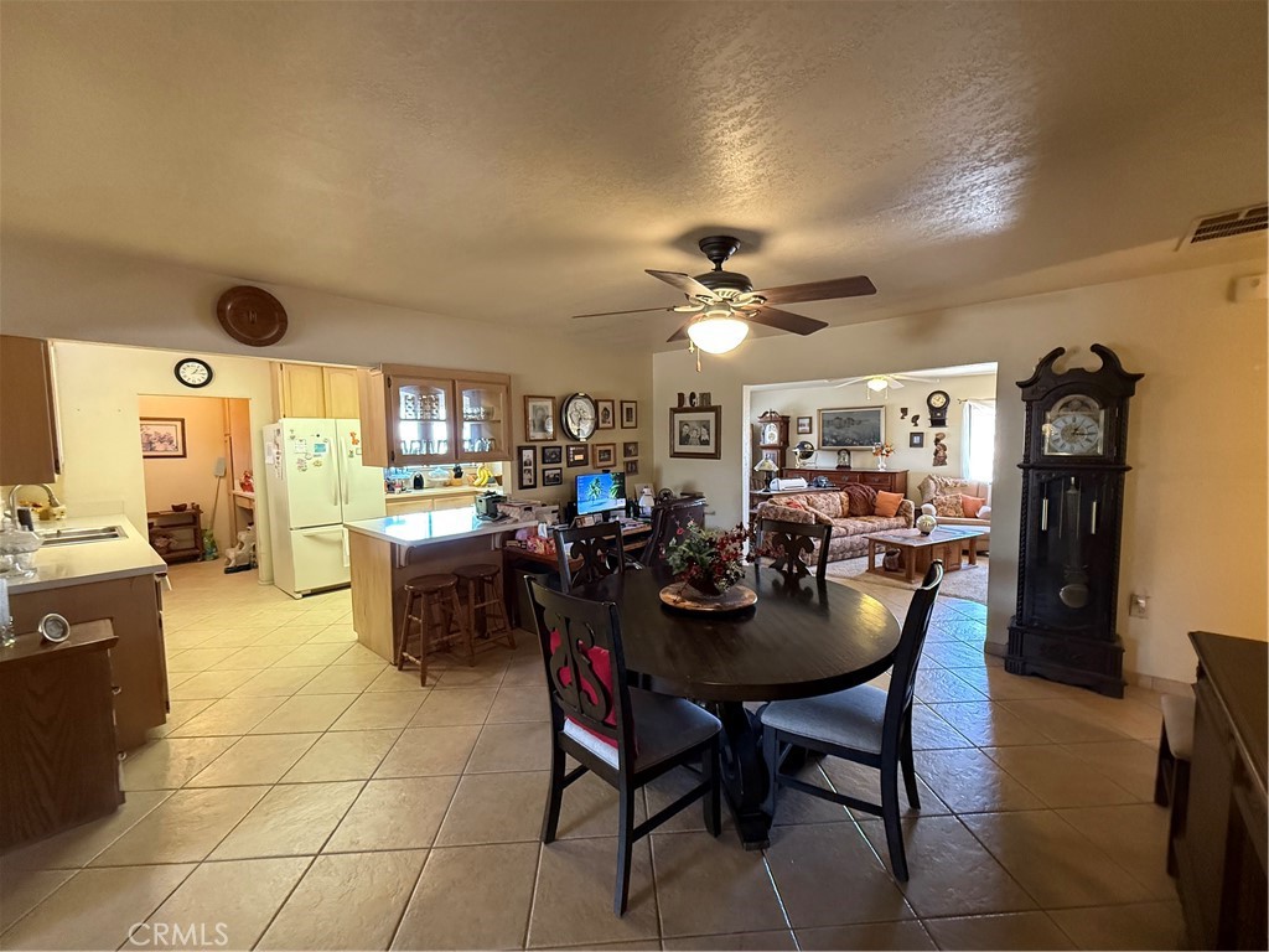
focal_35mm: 14
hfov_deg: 102.1
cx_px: 634
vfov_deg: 85.7
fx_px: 513
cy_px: 476
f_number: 2.2
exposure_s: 1/60
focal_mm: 2.22
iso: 640
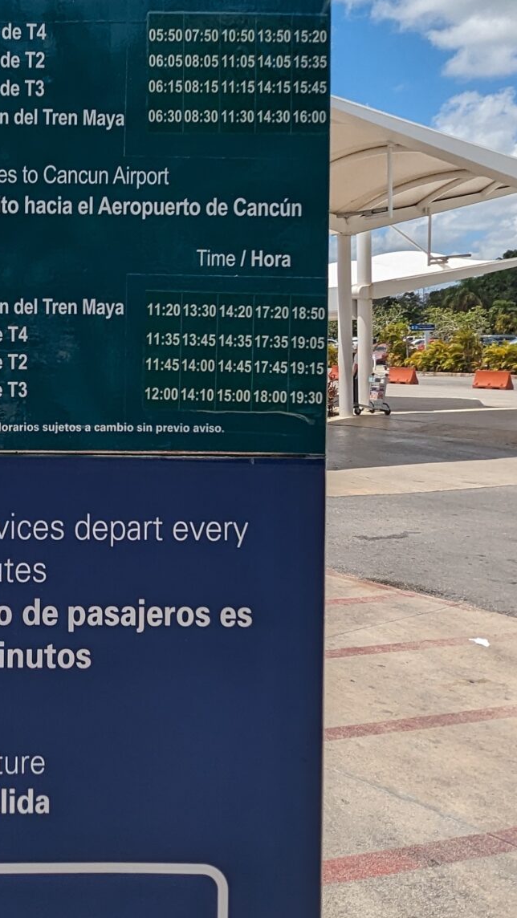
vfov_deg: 51.1
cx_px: -22
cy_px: 347
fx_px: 950
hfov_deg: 28.2
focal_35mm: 39
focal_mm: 2.35
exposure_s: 1/2020
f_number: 2.2
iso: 42
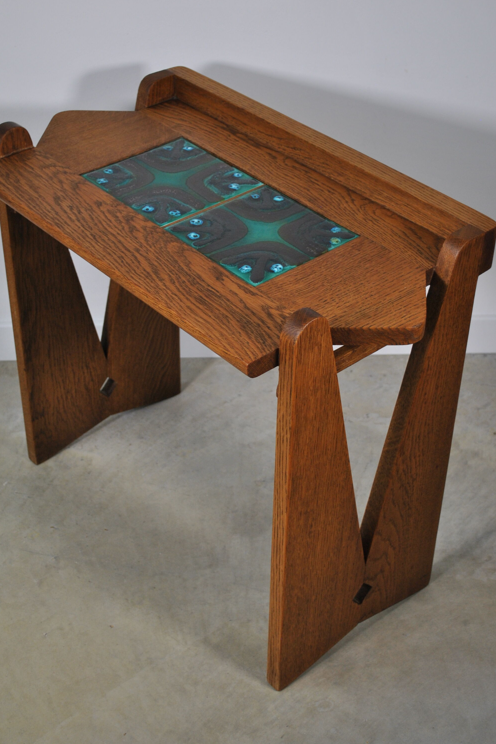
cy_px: 348
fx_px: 1171
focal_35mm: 57
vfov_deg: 35.2
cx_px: 243
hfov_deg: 23.9
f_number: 4.5
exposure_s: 1/100
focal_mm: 29
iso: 200
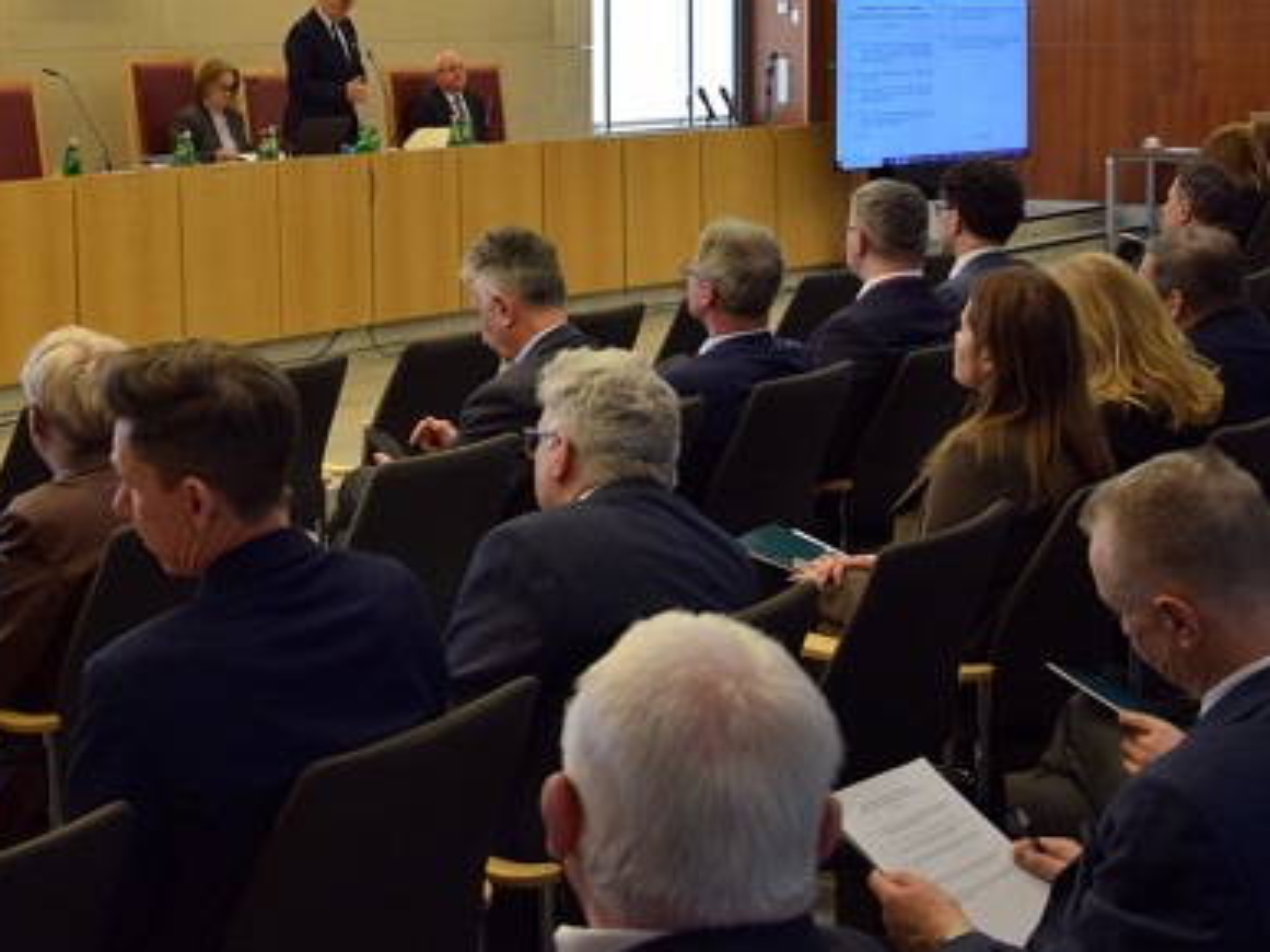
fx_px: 2237
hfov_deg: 31.2
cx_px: 346
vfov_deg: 23.7
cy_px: 225
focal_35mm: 61
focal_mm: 22
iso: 400
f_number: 4
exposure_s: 1/80
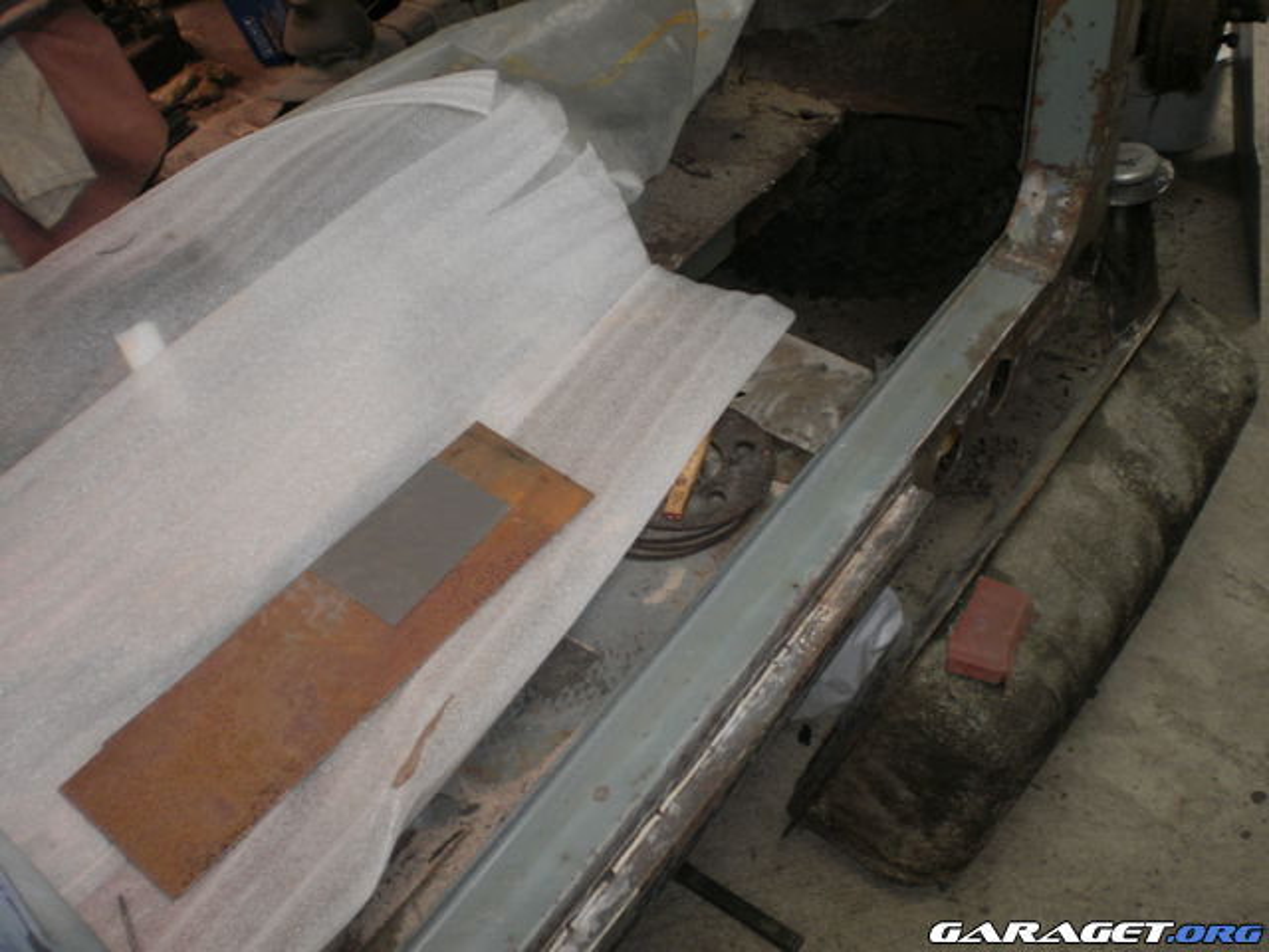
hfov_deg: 51.4
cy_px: 476
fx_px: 1320
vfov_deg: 39.7
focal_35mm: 36
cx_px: 634
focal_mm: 6.3
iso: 125
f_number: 3.1
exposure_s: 1/30
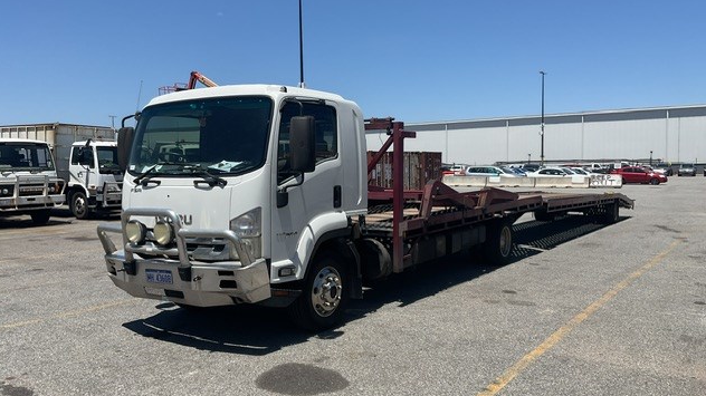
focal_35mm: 32
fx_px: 599
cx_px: 350
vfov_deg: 36.6
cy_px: 202
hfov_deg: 61.0
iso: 16
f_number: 1.8
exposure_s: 1/2801
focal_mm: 3
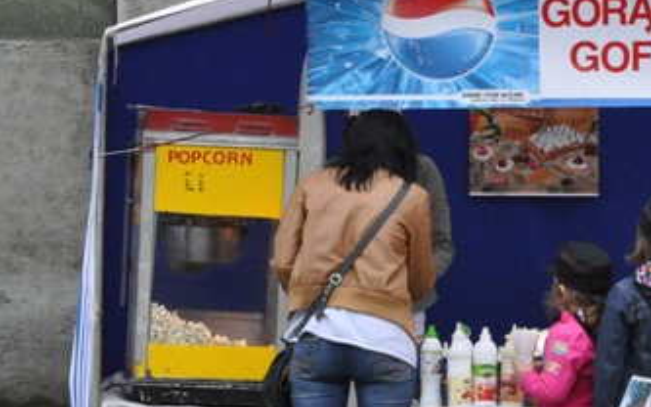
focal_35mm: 312
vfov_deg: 4.2
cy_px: 306
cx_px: 608
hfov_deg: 6.7
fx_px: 5539
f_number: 5.6
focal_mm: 85
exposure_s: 1/1000
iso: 2500
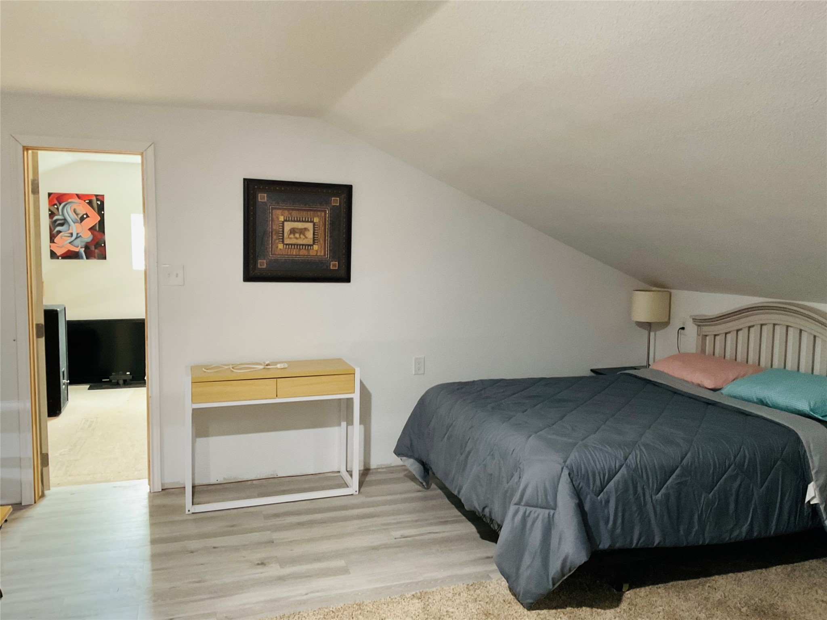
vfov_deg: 48.2
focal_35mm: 29
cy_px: 310
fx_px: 693
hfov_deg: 61.7
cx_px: 414
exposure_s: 1/40
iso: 250
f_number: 1.8
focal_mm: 3
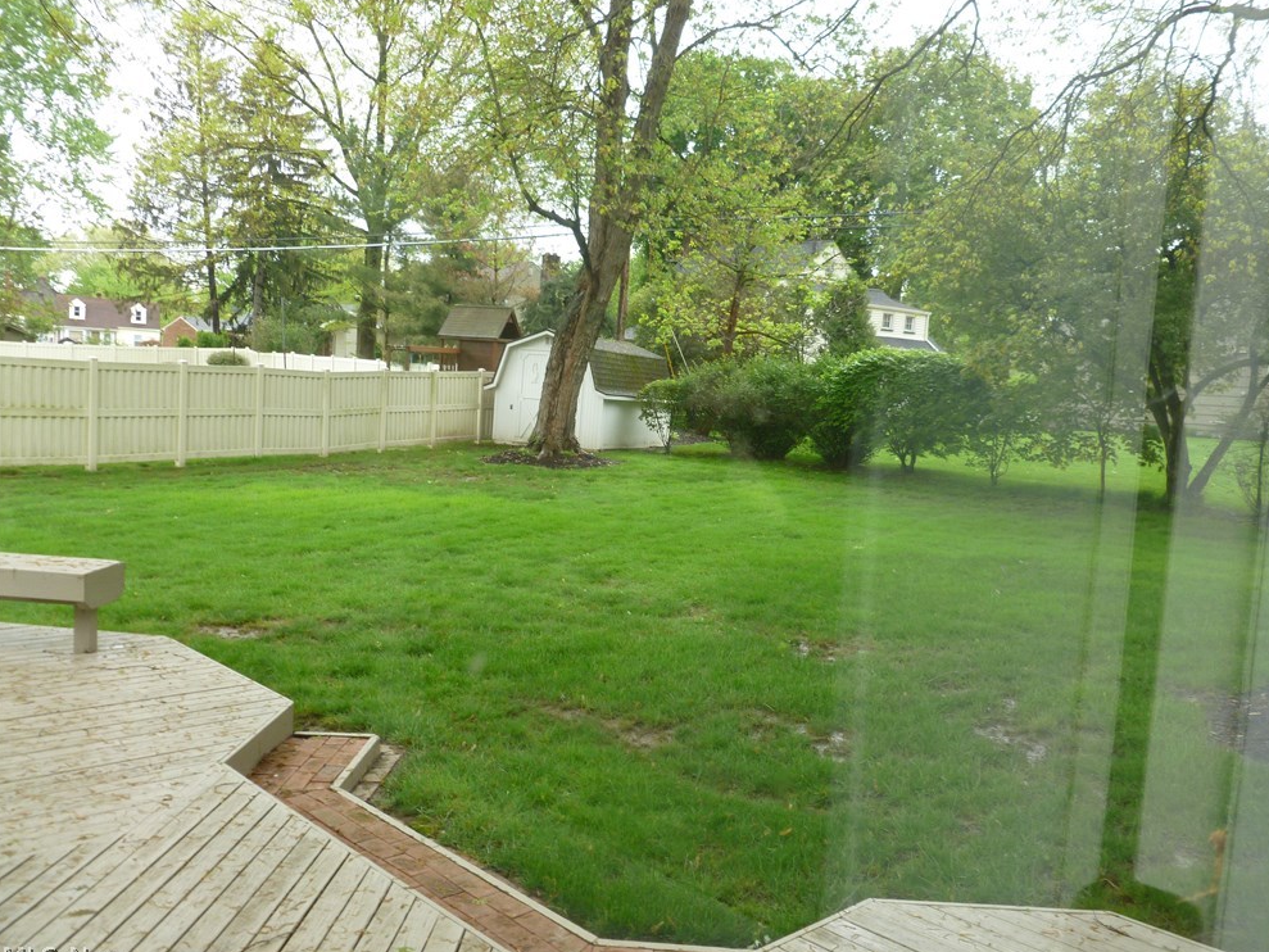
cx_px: 652
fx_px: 1063
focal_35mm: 29
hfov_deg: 61.6
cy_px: 486
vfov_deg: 48.2
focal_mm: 5
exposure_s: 1/60
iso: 125
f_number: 3.3
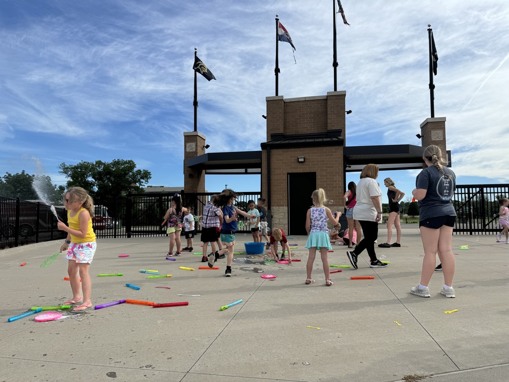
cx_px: 254
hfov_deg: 71.6
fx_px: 353
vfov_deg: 56.8
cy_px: 191
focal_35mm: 24
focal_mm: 6.76
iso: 80
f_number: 1.78
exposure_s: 1/5348
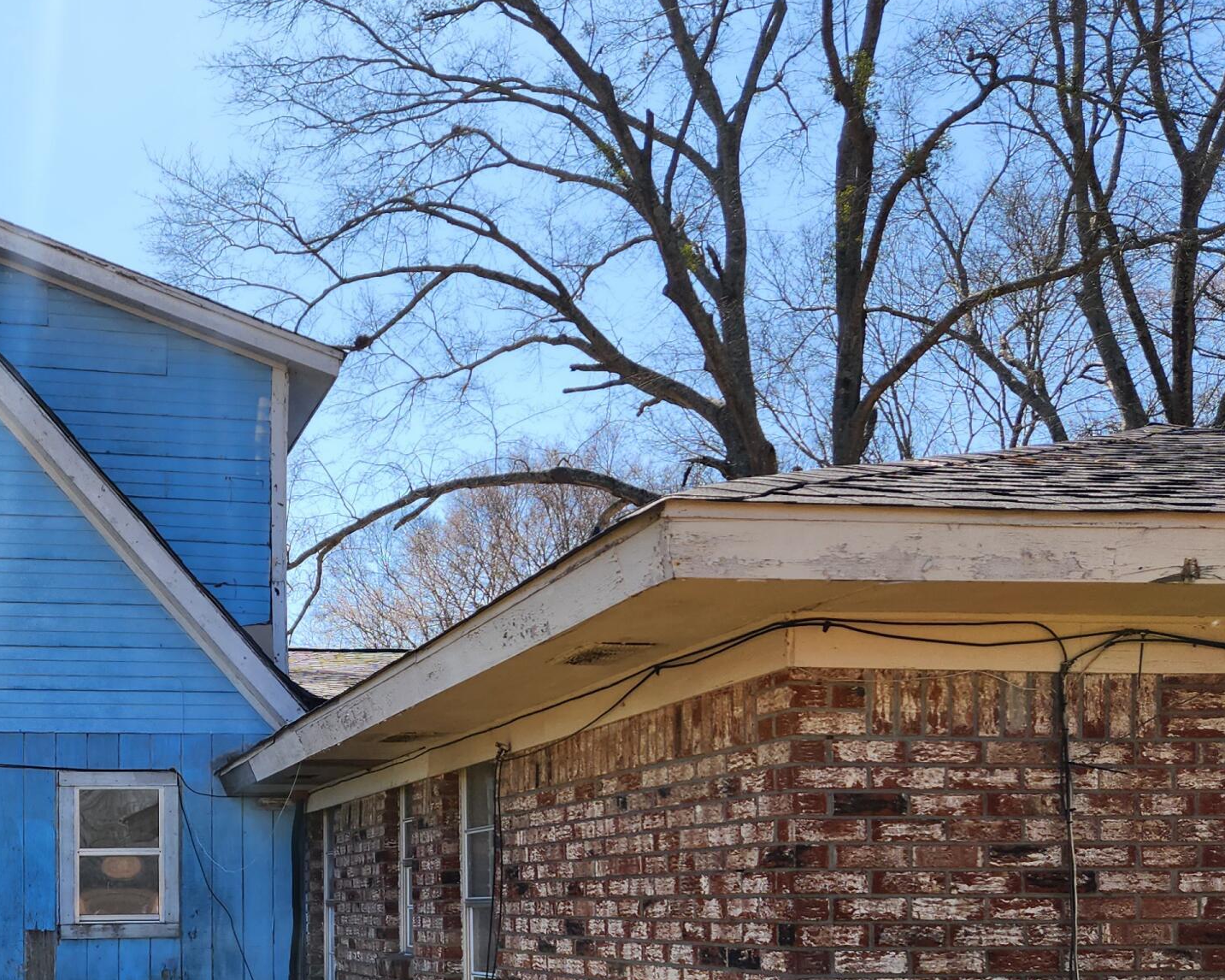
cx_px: 251
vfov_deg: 30.6
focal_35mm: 47
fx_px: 1704
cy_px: 883
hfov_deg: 38.1
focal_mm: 5.4
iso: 20
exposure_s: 1/1276
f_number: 1.8
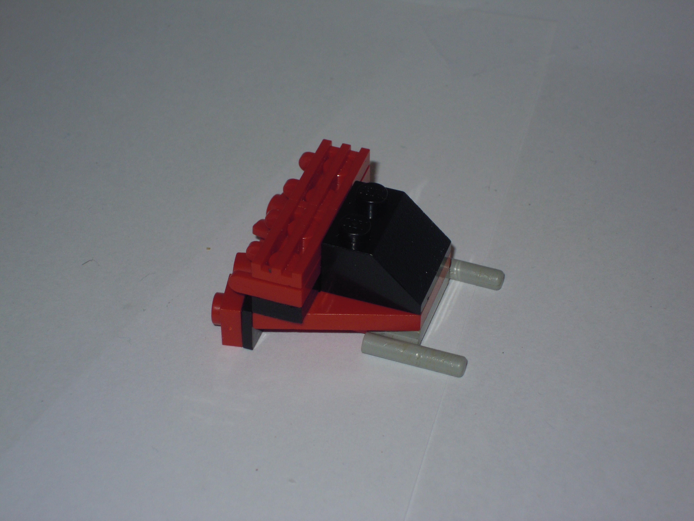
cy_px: 260
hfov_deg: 17.4
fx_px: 2265
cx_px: 347
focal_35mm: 113
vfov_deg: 13.1
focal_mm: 20.3
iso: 125
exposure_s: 1/60
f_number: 5.9
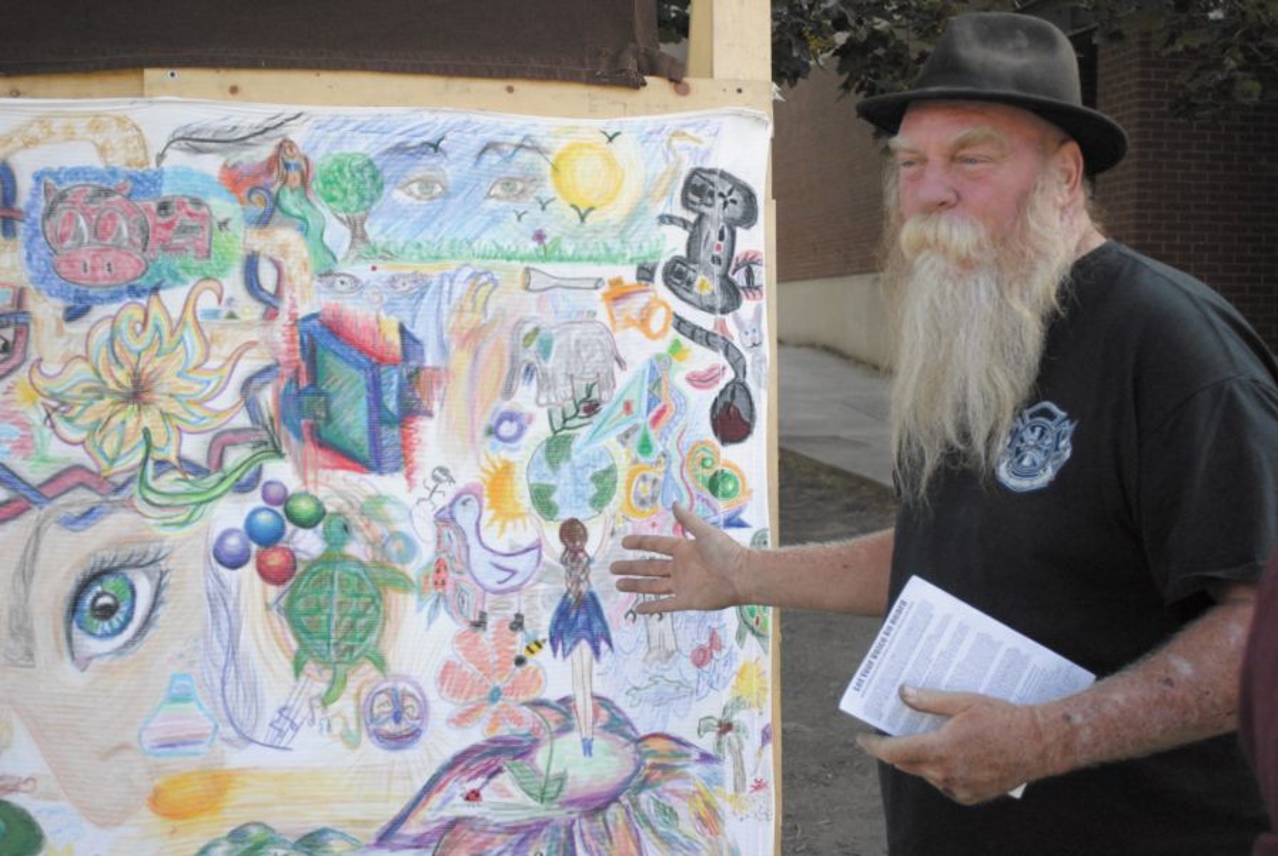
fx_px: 1919
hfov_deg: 36.8
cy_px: 428
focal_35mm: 54
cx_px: 639
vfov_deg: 25.1
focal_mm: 36
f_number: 5
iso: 800
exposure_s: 1/640
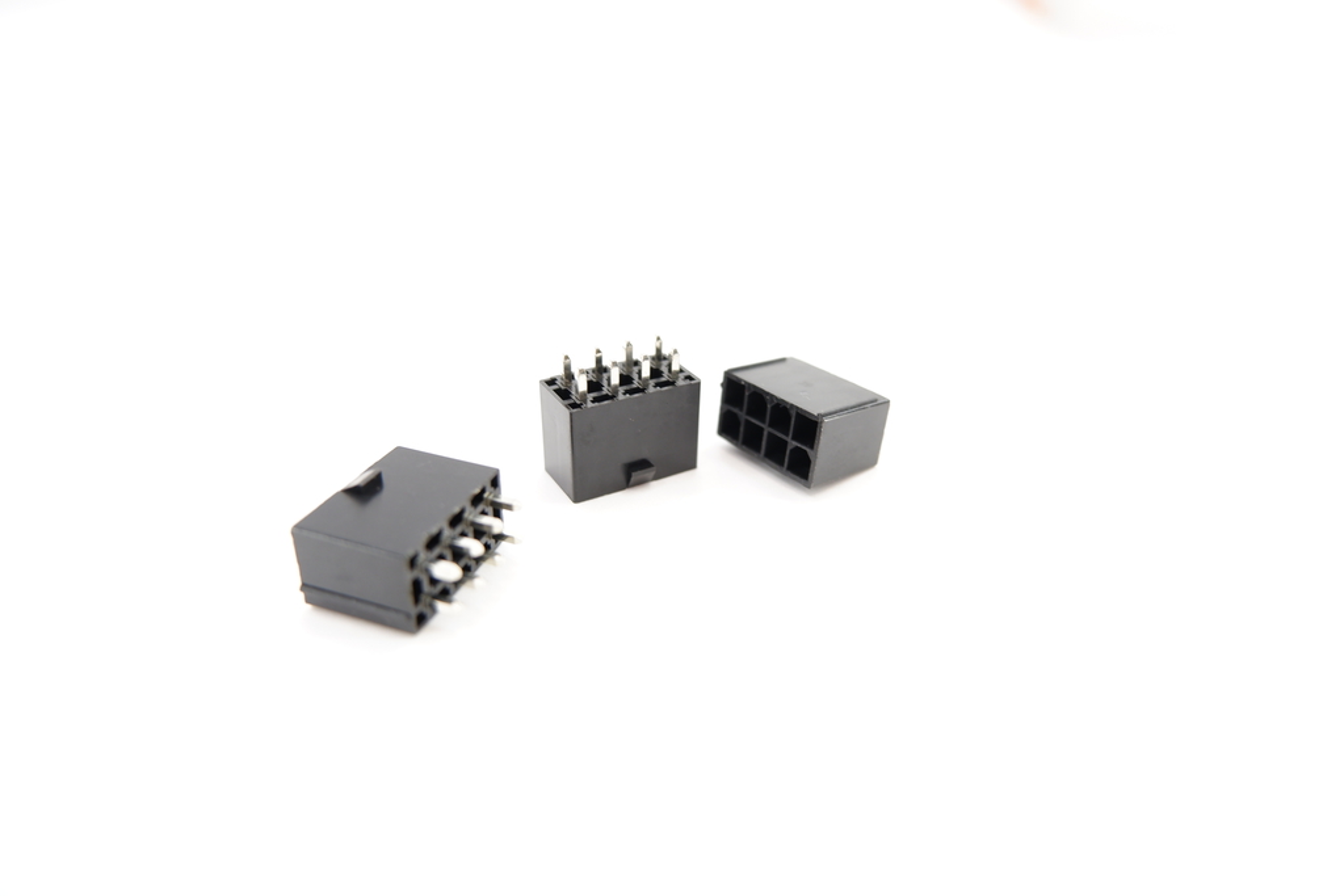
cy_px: 448
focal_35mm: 23
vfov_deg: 55.1
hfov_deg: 76.1
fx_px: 859
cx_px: 672
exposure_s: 1/25
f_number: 3.5
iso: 200
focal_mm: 15
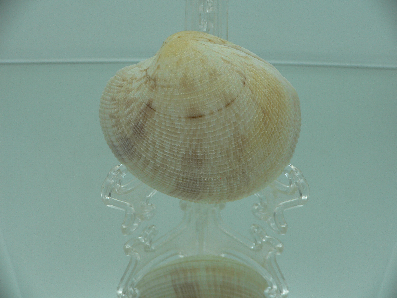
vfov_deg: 40.7
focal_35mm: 35
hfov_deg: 52.6
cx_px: 198
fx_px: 401
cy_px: 149
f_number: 2.8
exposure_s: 1/80
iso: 80
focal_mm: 4.6
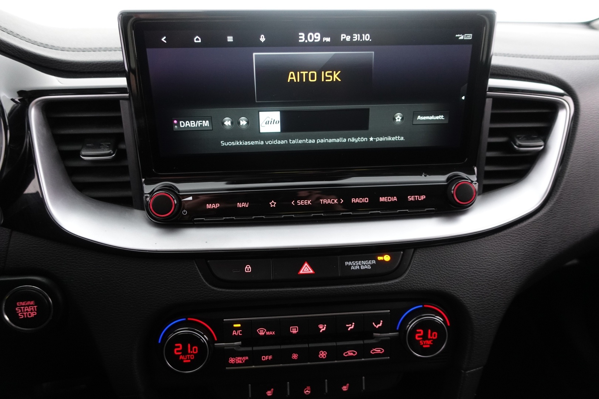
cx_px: 300
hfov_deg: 73.7
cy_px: 200
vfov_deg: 53.1
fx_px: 399
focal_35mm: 24
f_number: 1.8
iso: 800
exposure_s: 1/20
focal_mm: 9.4
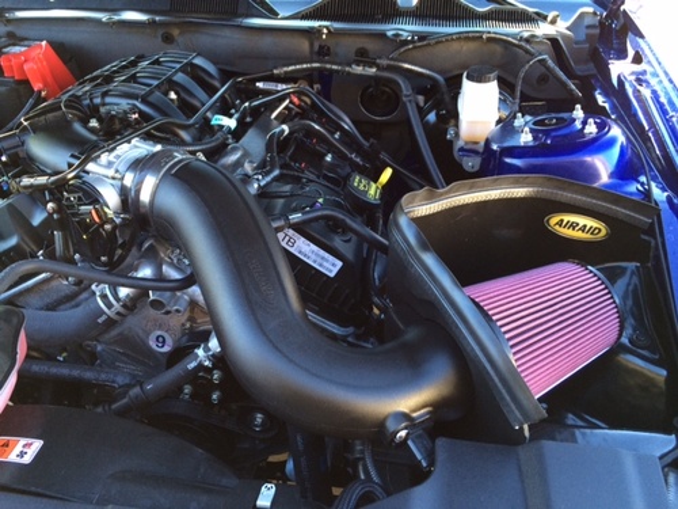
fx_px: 588
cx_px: 339
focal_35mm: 30
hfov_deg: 60.0
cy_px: 254
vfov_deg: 46.8
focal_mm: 4.12
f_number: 2.2
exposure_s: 1/30
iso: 64
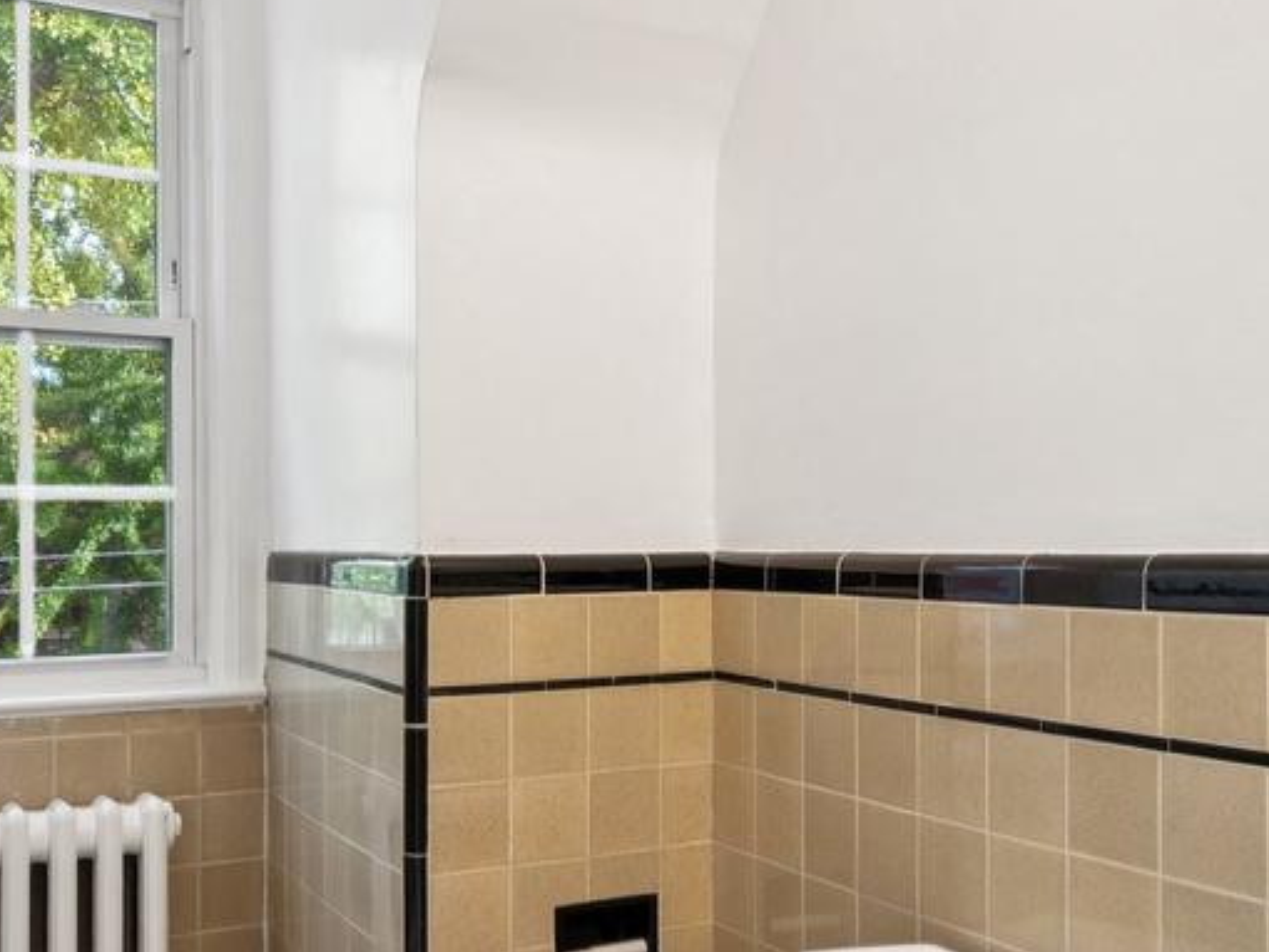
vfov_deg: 37.5
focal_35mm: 38
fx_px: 1394
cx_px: 600
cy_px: 597
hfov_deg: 48.9
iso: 250
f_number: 9
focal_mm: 14
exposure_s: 1/30
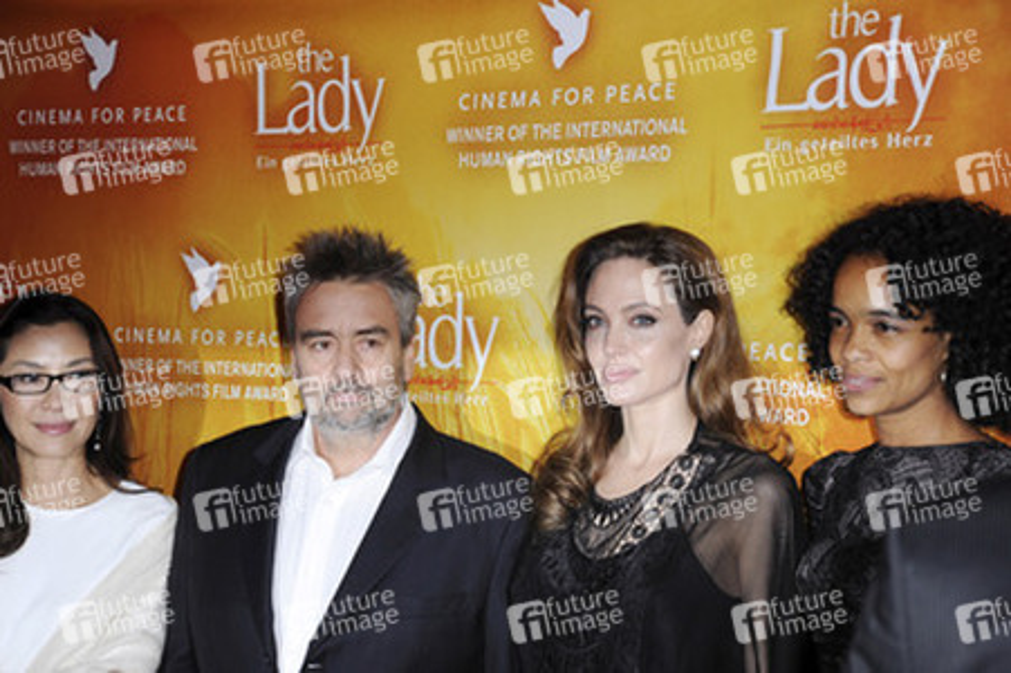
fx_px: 2385
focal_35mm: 85
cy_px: 336
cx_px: 506
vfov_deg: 16.0
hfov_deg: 23.9
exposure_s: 1/125
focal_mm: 85
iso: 1000
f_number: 5.6
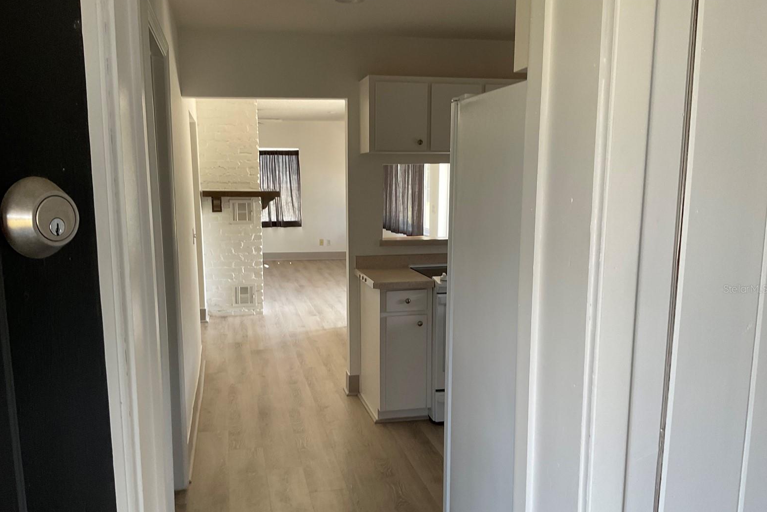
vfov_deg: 42.2
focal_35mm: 31
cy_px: 289
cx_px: 376
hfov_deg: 60.3
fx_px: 660
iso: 64
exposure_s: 1/60
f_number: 1.8
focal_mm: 3
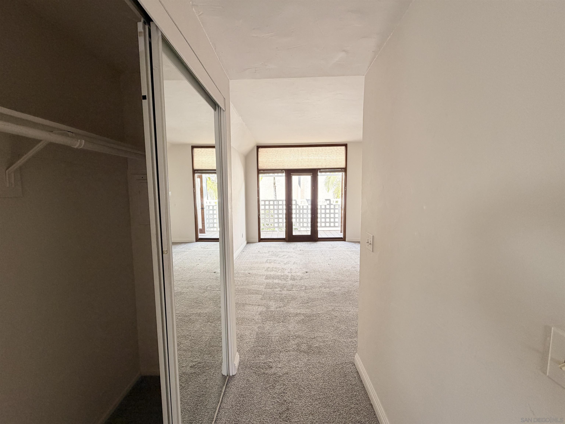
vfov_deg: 85.7
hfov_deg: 102.1
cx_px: 282
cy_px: 212
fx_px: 229
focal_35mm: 14
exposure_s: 1/121
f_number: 2.2
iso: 160
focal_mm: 2.22
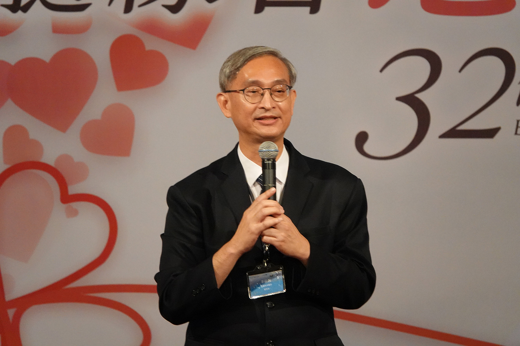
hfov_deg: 4.1
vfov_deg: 2.7
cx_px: 260
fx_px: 7222
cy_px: 173
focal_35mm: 500
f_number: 4
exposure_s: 1/60
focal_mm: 183.43
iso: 2500
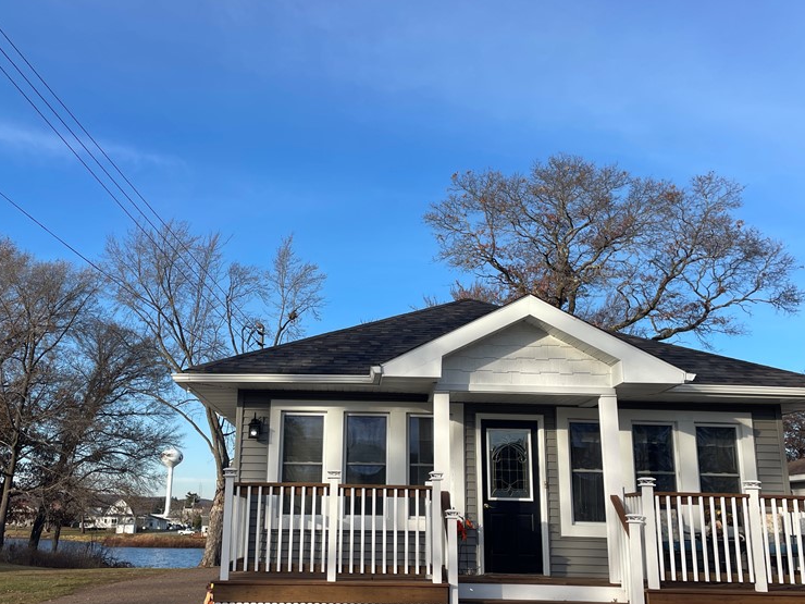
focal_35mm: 36
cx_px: 362
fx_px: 837
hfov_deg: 51.3
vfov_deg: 39.6
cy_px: 322
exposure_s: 1/1984
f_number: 1.6
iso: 32
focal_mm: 4.2
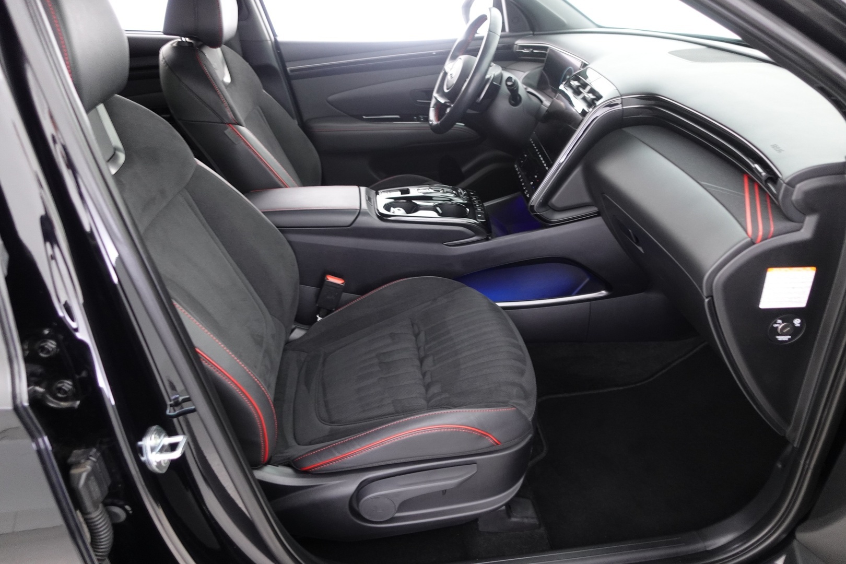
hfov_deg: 73.7
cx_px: 423
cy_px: 282
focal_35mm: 24
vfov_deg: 53.1
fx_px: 564
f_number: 1.8
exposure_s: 1/10
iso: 800
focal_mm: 9.4
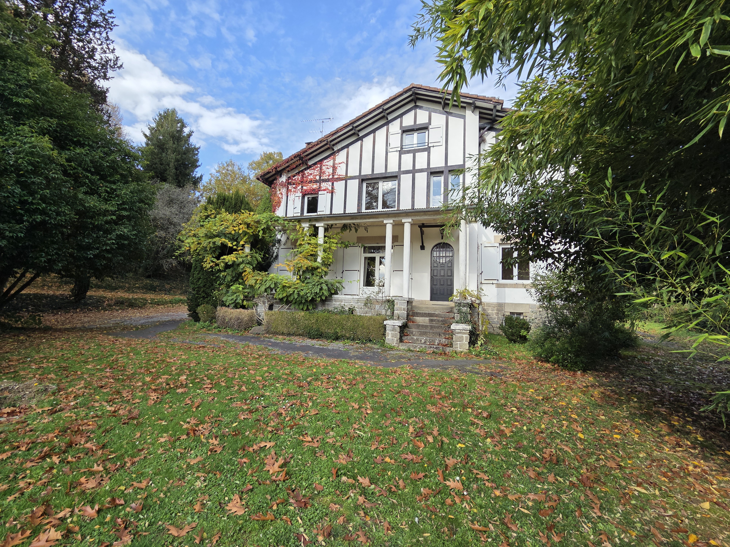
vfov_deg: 89.9
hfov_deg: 106.2
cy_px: 274
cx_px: 365
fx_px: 274
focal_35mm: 13
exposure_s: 1/761
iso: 50
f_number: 2.2
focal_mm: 2.2
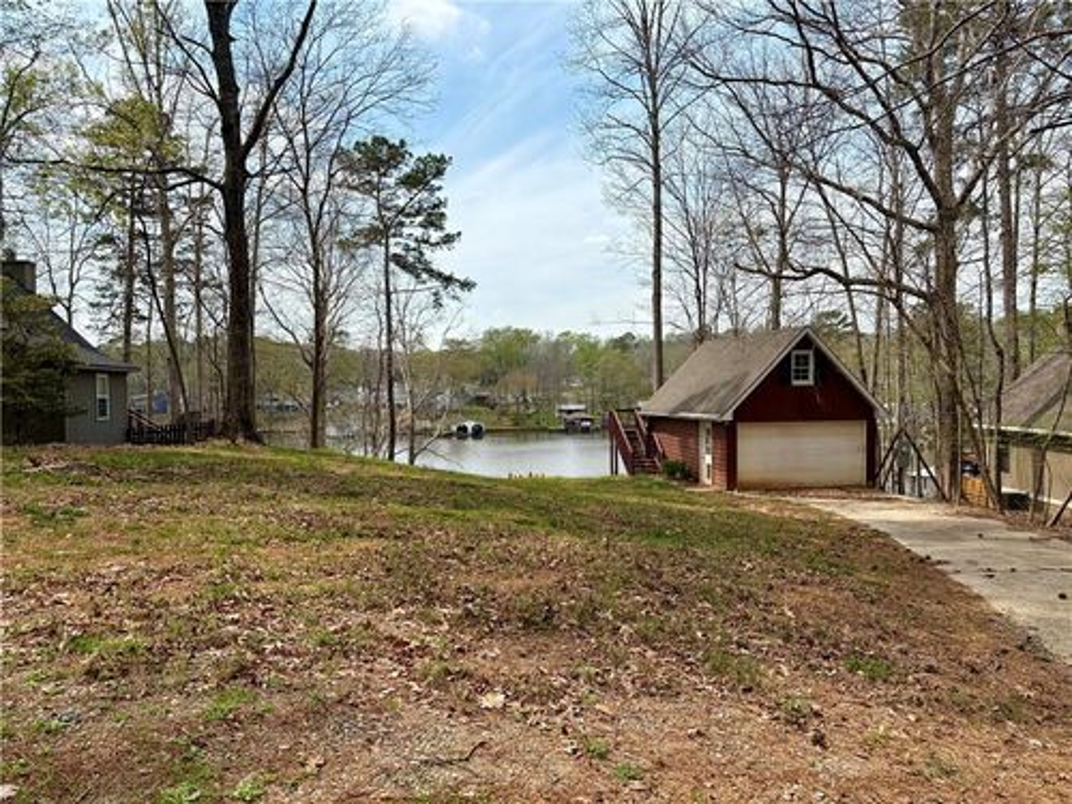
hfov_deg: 67.3
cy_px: 402
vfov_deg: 53.1
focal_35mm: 26
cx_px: 536
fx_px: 805
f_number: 1.6
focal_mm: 5.96
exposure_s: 1/3125
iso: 50
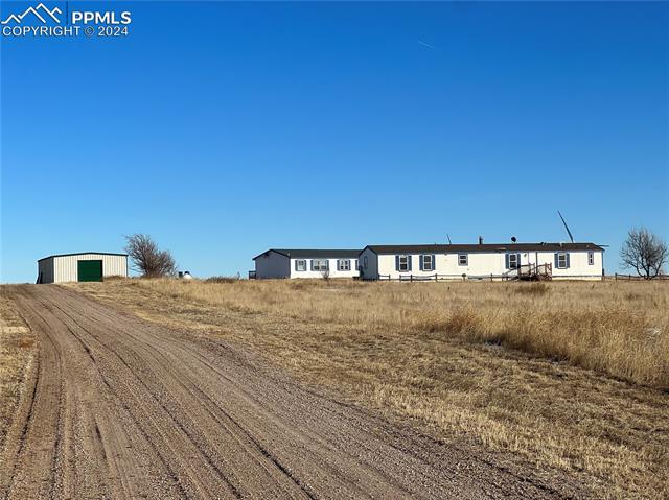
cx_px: 334
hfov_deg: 25.4
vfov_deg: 19.1
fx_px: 1487
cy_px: 250
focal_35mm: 77
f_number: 2.8
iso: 32
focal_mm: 9
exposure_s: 1/1074
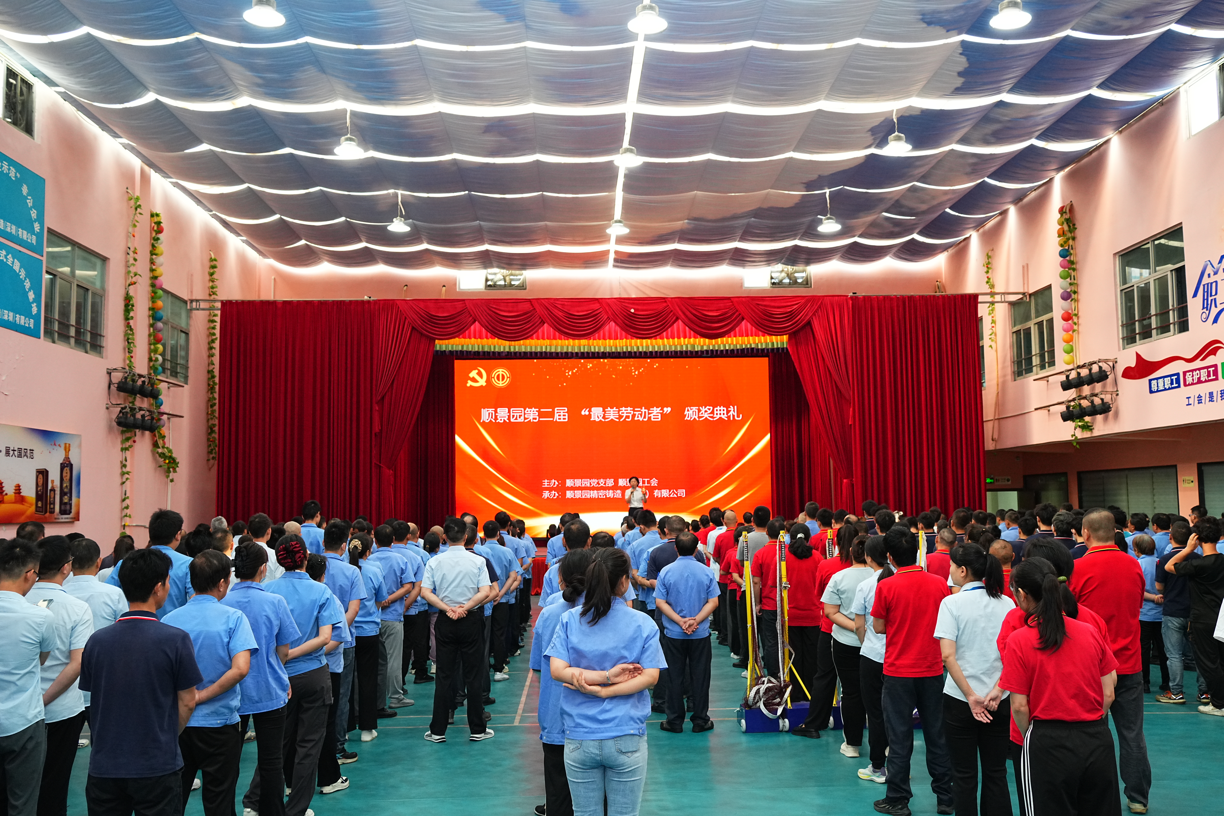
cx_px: 612
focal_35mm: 33
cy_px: 408
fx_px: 1122
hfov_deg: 57.2
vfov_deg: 40.0
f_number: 5
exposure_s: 1/200
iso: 2000
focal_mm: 33
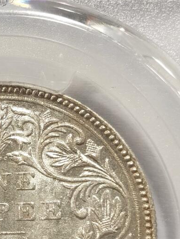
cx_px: 4
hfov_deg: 7.8
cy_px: 126
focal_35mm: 189
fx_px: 1307
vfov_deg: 10.4
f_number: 16
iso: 100
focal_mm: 5.56
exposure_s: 1/100
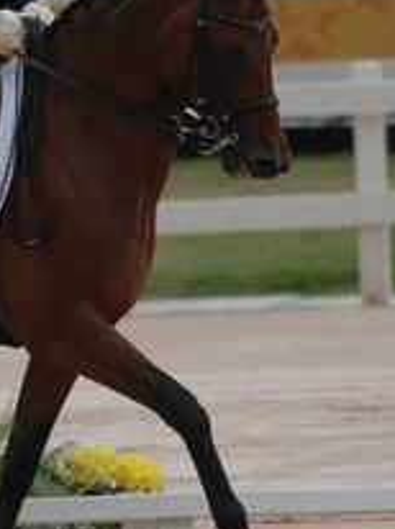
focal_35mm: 1613
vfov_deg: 1.2
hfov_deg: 0.9
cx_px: -90
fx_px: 24592
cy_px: 189
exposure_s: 1/500
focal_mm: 360
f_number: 5.3
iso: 400
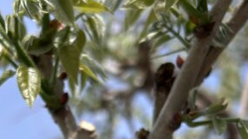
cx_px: 20
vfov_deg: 11.3
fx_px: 690
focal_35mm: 105
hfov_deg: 19.9
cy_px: 174
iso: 50
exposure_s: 1/5076
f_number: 1.5
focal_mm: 5.7
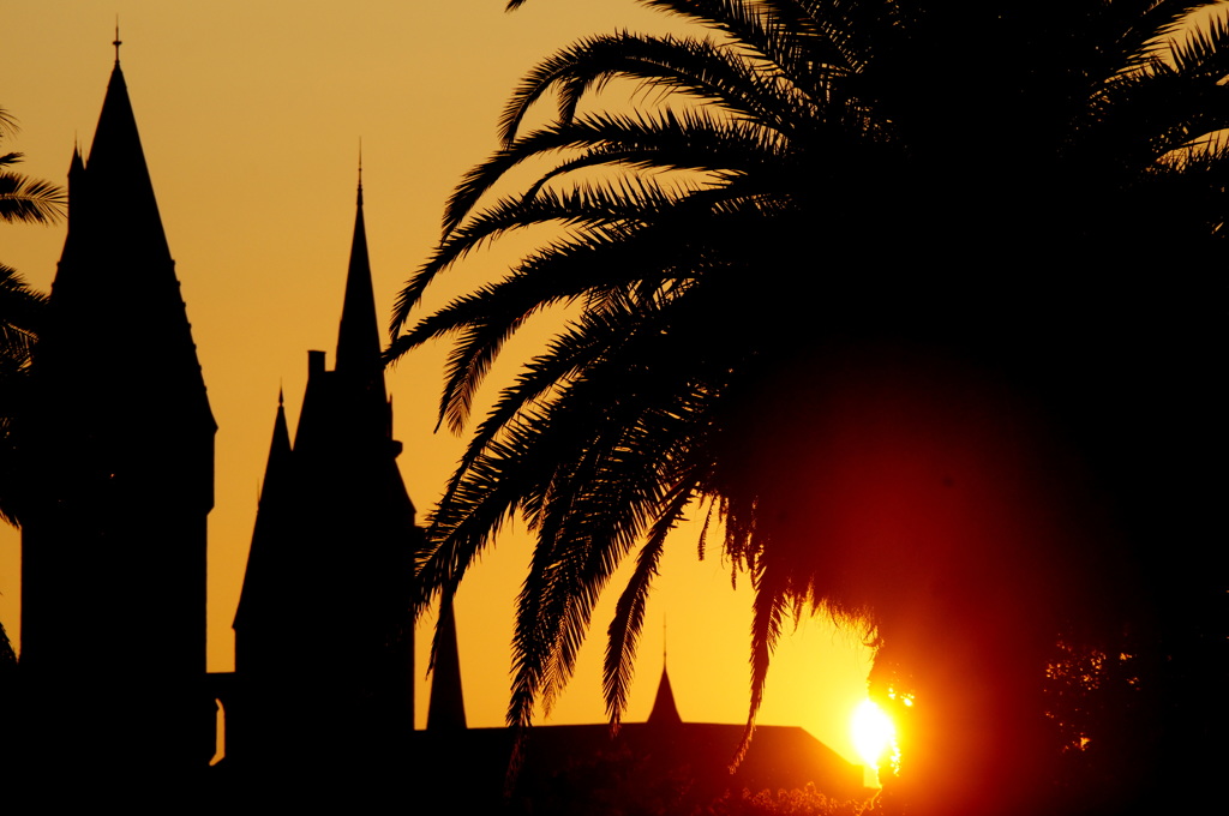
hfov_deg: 6.9
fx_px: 10229
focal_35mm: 300
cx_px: 614
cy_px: 408
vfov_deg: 4.6
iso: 250
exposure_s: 1/320
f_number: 11
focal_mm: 200
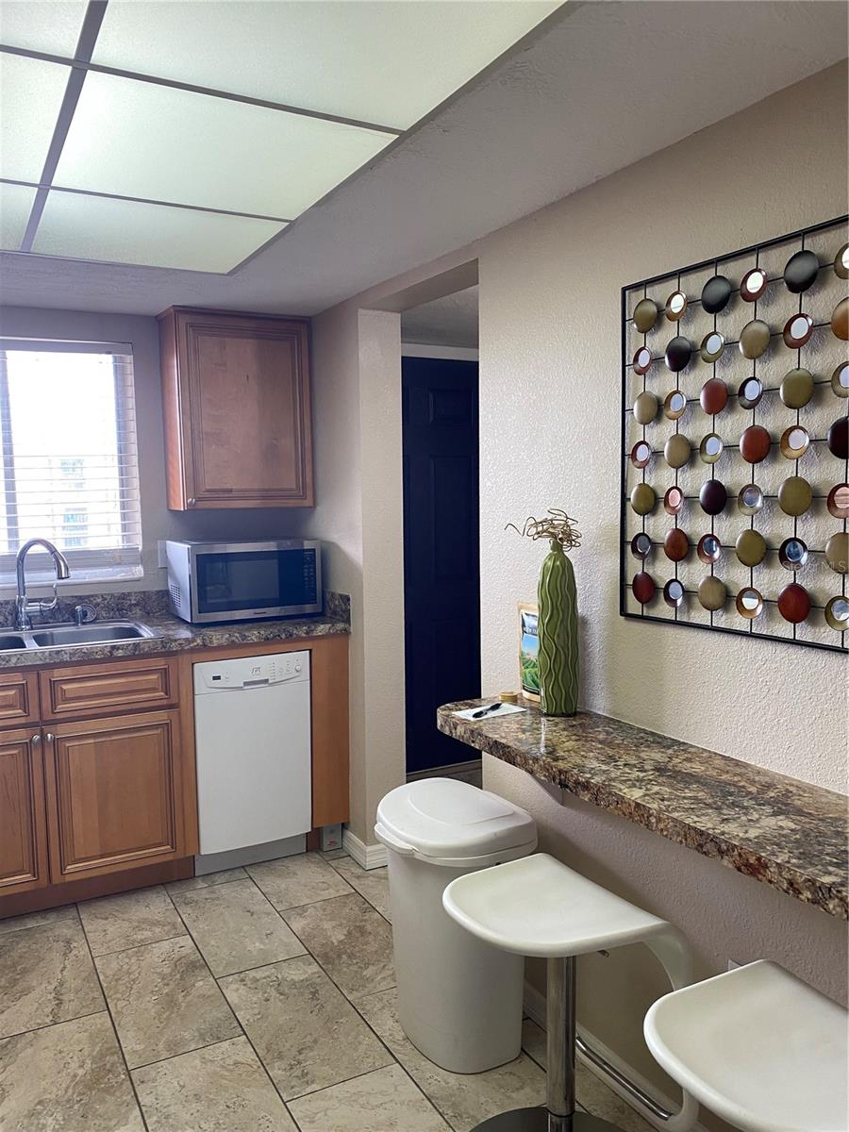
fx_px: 850
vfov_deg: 67.3
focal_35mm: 26
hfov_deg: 53.1
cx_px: 424
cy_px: 566
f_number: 1.8
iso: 80
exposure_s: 1/60
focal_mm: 4.25
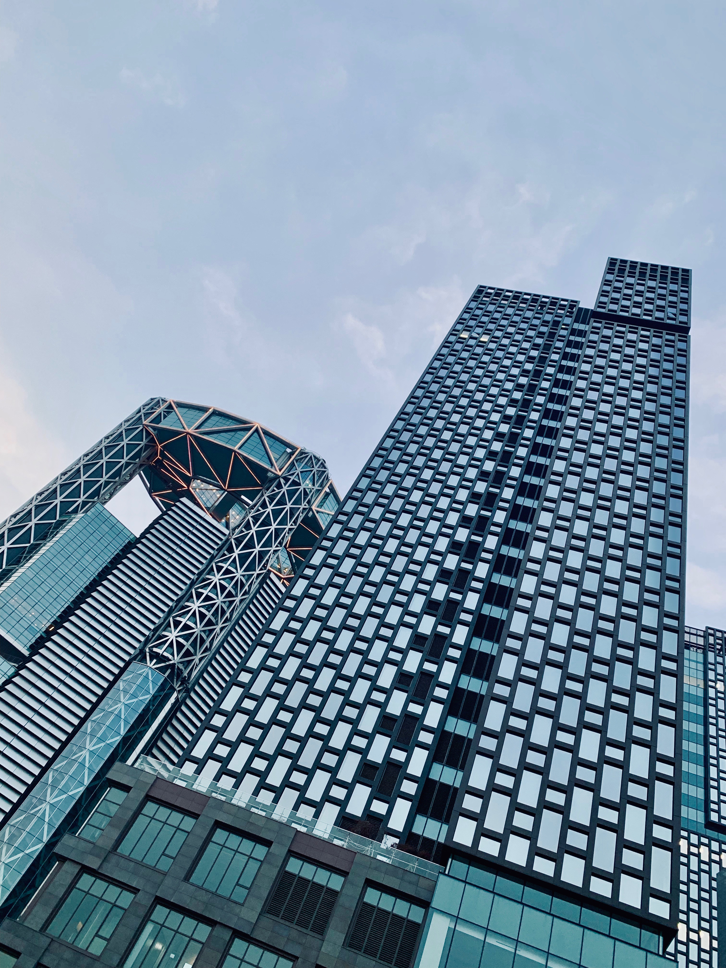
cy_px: 484
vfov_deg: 67.3
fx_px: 727
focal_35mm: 26
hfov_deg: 53.1
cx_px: 363
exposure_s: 1/121
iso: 50
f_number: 1.8
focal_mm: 4.25
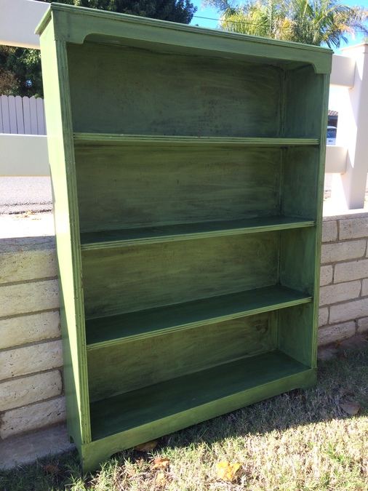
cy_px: 246
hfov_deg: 46.8
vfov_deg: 60.0
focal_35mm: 30
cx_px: 184
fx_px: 425
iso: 32
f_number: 2.2
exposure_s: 1/477
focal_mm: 4.12
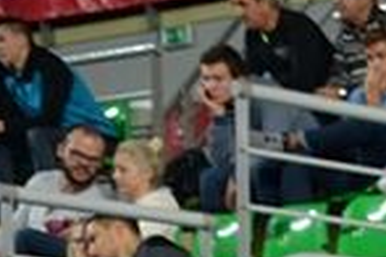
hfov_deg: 6.3
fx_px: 3247
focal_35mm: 303
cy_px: 612
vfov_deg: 4.4
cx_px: 1105
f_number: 4.5
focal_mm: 35
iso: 500
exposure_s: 1/60
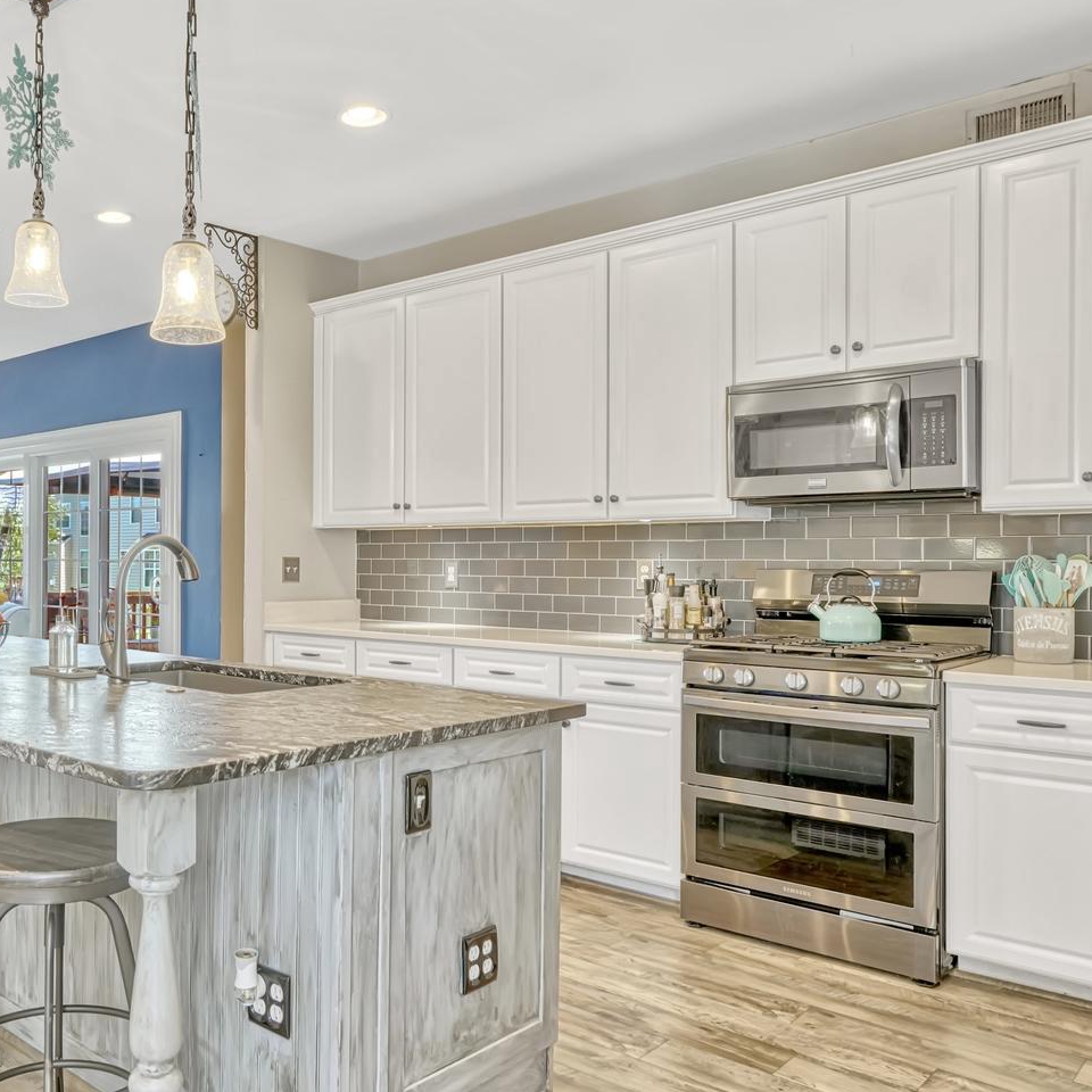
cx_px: 316
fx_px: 1035
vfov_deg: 55.6
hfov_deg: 53.8
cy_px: 560
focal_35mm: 29
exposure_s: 1/50
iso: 1250
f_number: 8
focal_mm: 16
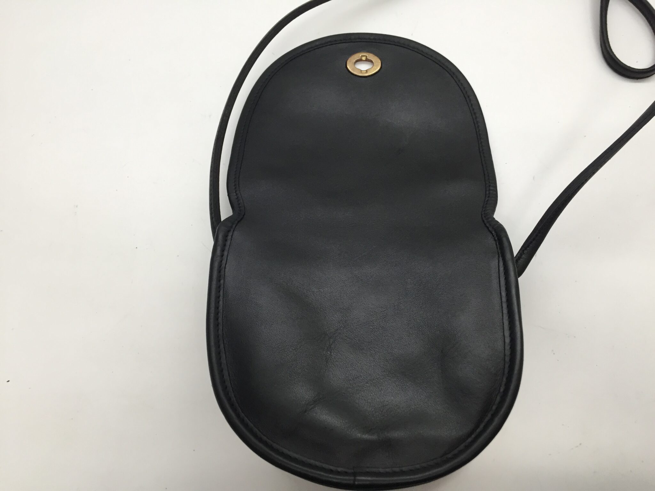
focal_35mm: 29
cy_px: 246
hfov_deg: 61.7
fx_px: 549
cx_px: 328
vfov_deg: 48.2
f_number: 2.2
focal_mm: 4.15
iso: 40
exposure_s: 1/30
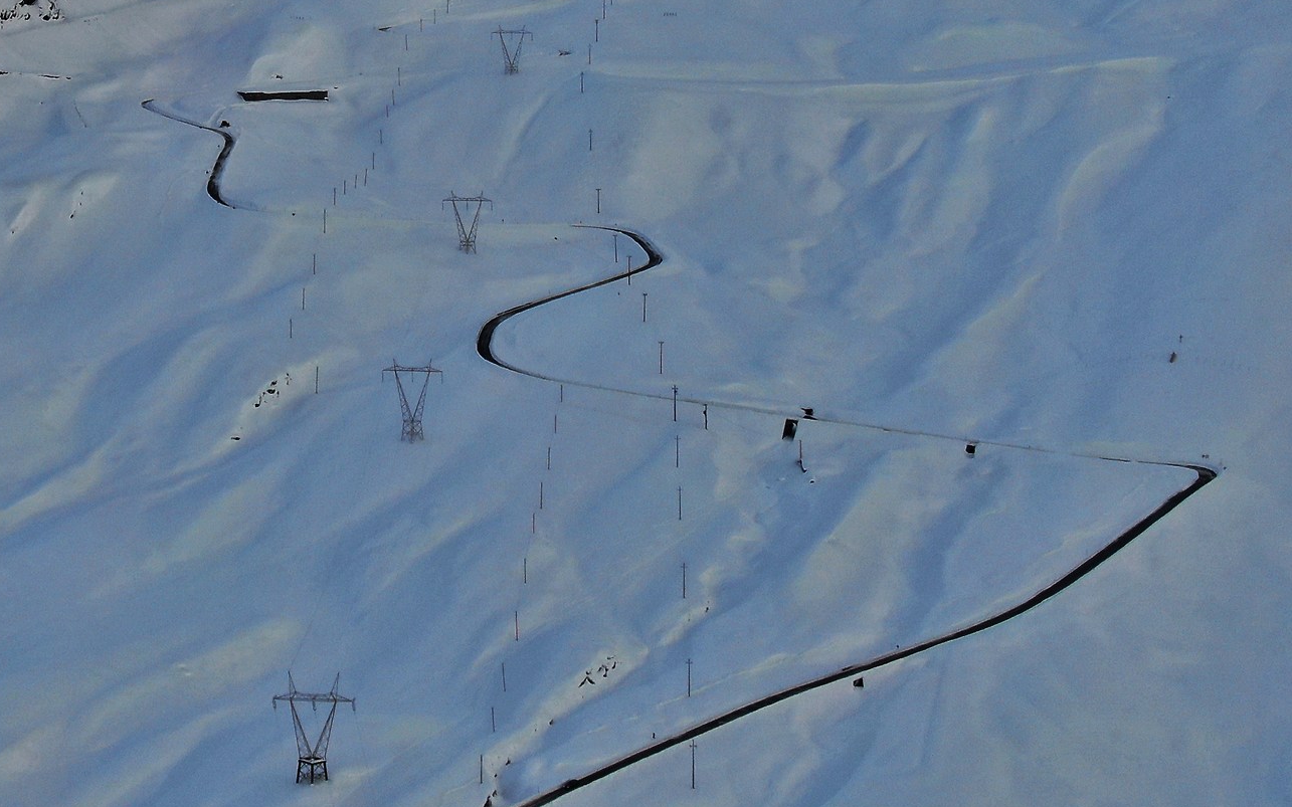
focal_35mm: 95
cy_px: -4
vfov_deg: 13.6
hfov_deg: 21.4
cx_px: 152
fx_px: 3345
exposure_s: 1/30
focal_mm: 8.6
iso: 100
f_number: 3.8
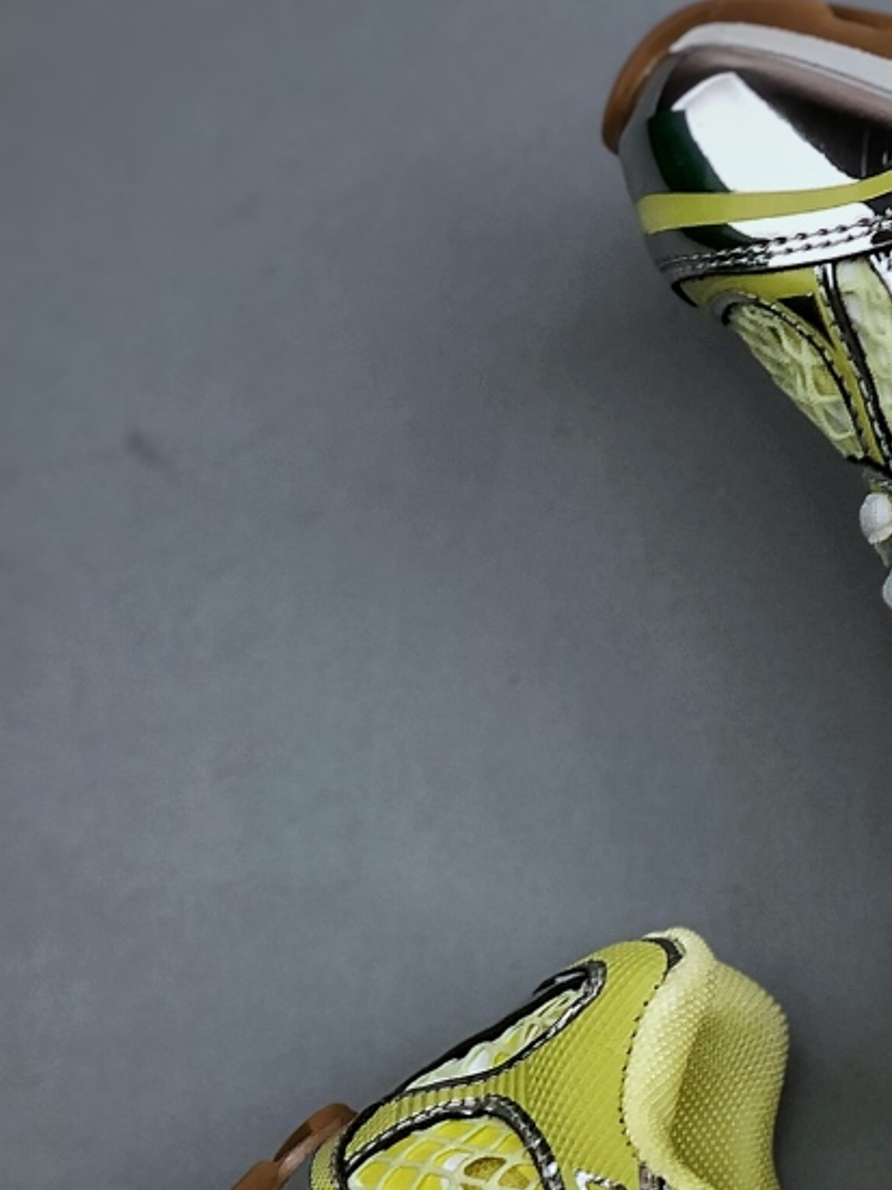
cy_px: 1287
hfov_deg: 9.8
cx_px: 989
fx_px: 5121
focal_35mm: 149
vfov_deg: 13.0
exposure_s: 1/100
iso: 25
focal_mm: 6.6
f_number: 2.8
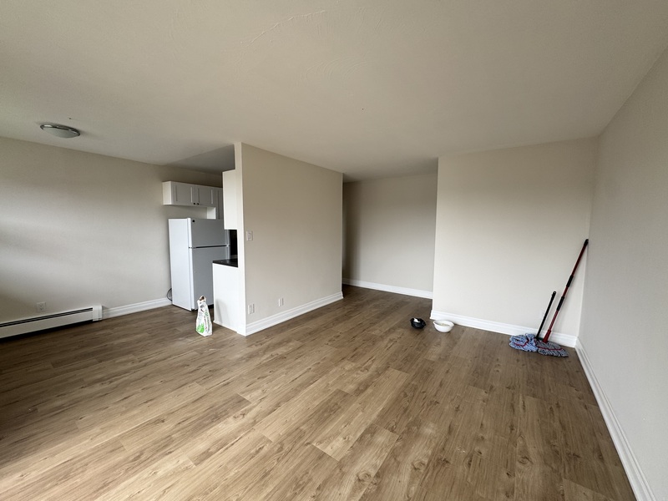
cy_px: 250
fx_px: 270
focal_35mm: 14
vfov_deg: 85.7
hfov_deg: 102.1
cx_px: 334
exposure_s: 1/103
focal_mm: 2.22
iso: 40
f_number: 2.2
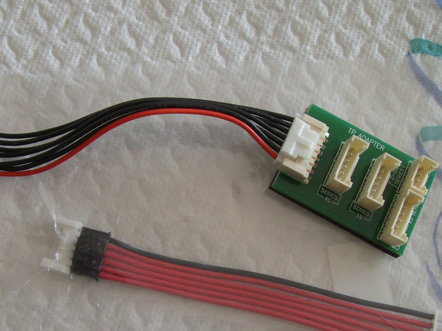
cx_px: 133
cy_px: 219
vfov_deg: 23.2
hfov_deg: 30.4
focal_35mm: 63
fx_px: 804
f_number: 2.7
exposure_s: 1/160
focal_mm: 6.2
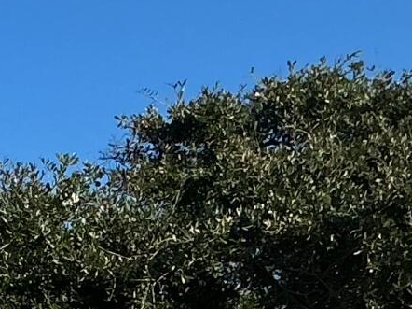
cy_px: 387
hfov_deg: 9.2
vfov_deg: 7.5
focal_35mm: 197
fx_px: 2343
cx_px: -494
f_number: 1.8
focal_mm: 3
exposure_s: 1/2058
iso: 25
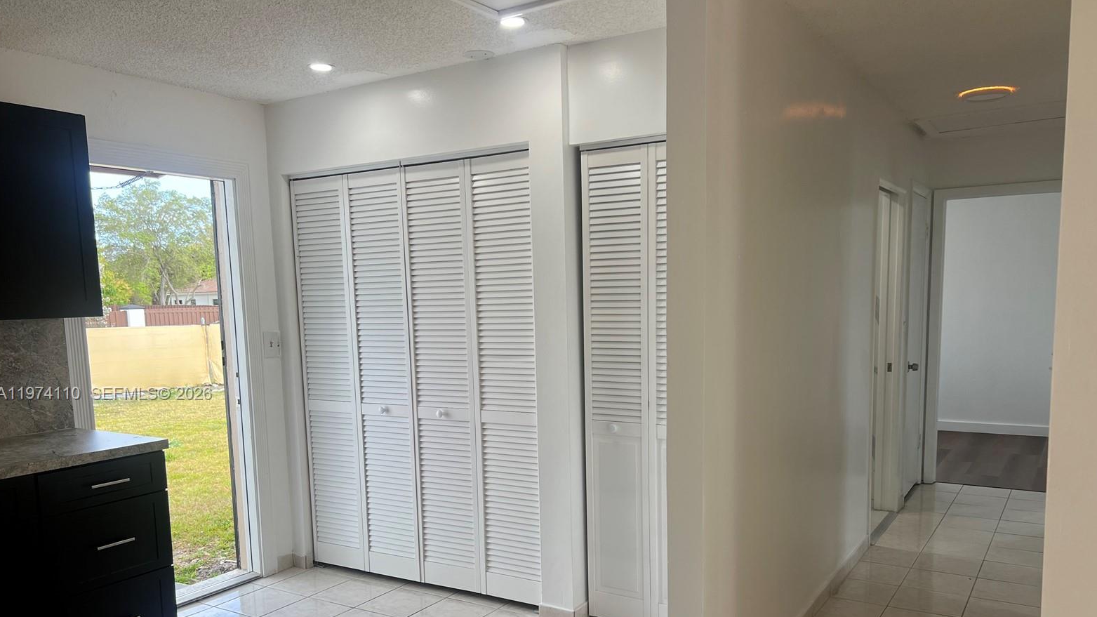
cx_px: 554
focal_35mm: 29
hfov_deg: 66.1
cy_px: 394
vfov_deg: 39.8
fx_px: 844
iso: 50
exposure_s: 1/303
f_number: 1.5
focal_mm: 5.7
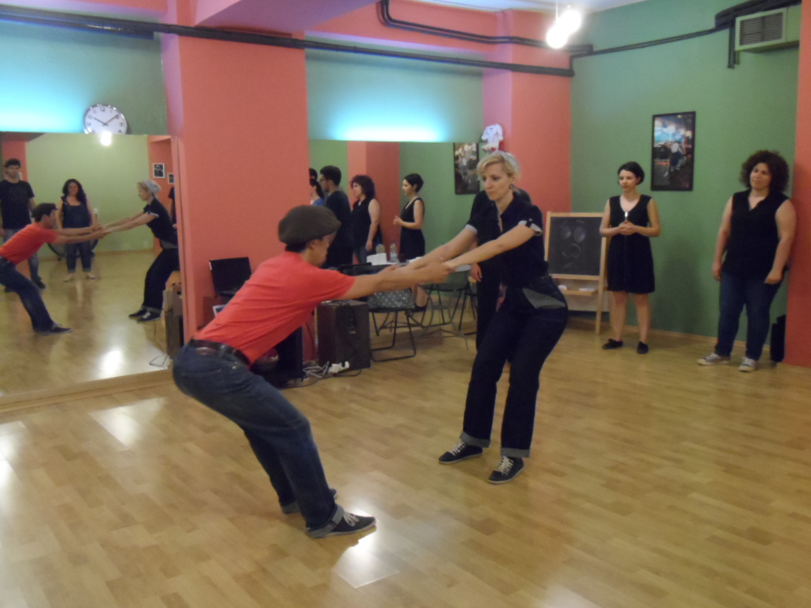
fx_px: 750
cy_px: 304
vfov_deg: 44.2
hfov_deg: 56.8
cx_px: 406
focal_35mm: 32
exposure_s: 1/30
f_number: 3.4
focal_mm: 5.3
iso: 800
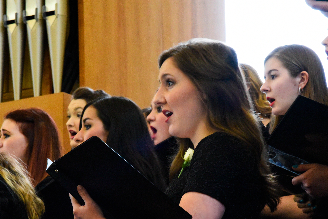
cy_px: 140
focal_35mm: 156
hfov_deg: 13.2
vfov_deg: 8.8
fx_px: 1422
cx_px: 146
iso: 12800
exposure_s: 1/15
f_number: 16
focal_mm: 120
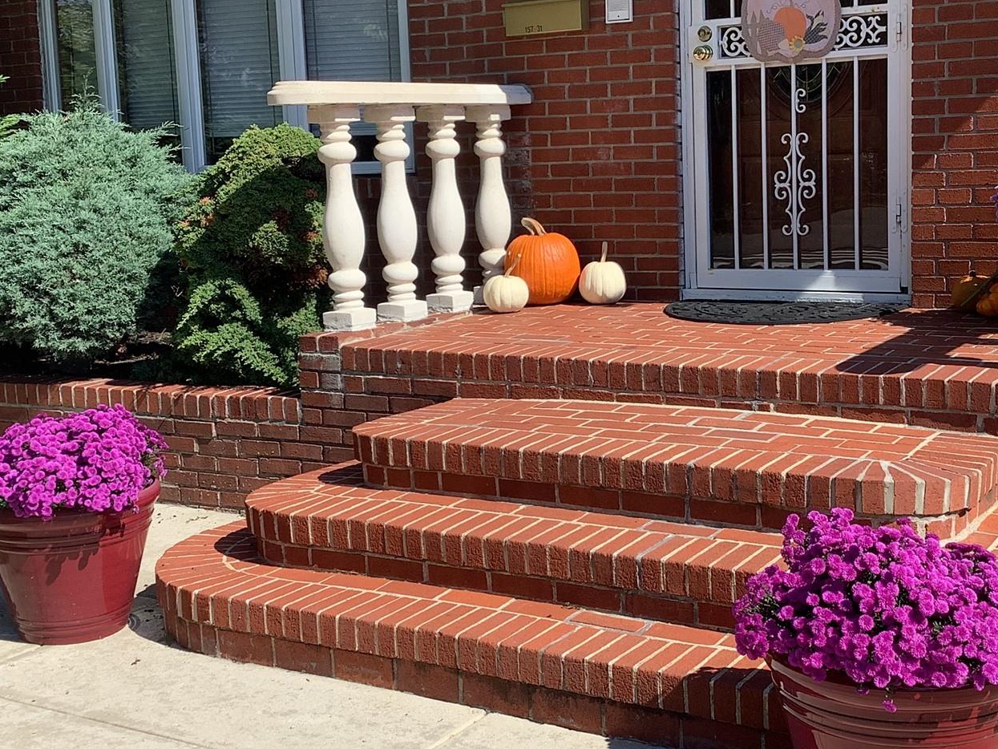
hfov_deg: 37.4
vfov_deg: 28.5
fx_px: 1471
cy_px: 330
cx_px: 589
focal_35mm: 51
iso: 25
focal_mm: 3.3
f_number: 2.4
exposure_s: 1/947
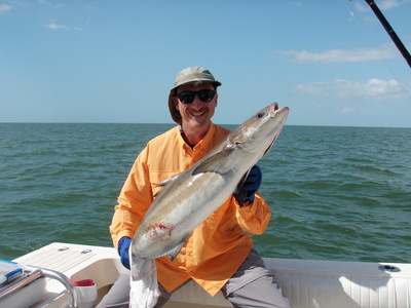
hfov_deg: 49.0
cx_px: 206
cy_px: 154
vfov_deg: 37.7
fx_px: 451
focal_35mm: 38
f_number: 4.5
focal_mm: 6.7
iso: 80
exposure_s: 1/800
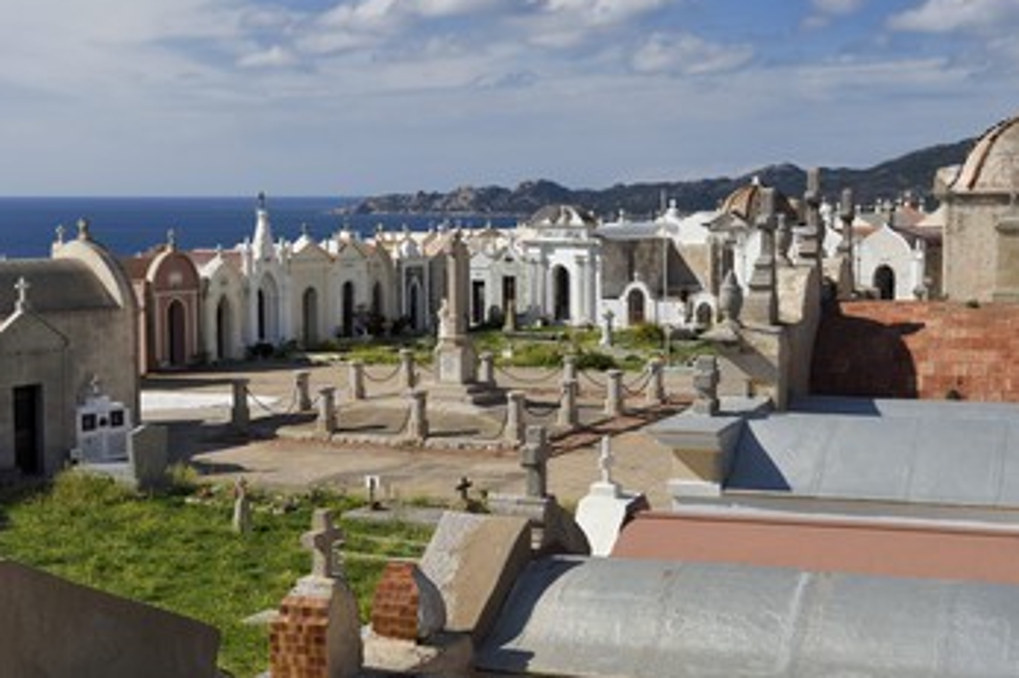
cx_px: 570
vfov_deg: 21.5
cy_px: 343
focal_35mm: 63
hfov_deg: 31.9
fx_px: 1782
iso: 200
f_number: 13
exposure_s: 1/320
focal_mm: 52
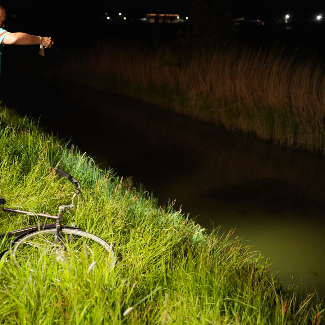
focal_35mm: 46
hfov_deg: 36.2
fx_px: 489
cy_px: 160
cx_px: 95
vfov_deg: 36.8
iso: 10000
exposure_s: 1/160
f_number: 2
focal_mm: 35
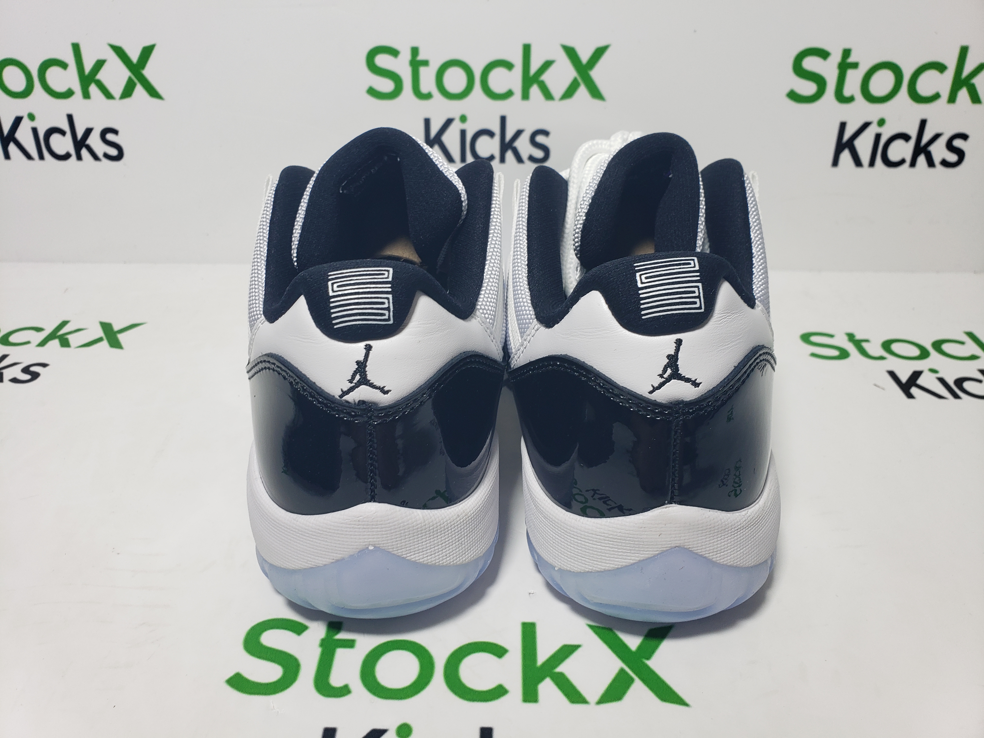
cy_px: 369
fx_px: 739
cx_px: 492
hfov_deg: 67.3
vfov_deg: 53.1
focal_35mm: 26
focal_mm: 4.3
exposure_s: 1/189
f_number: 2.4
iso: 50
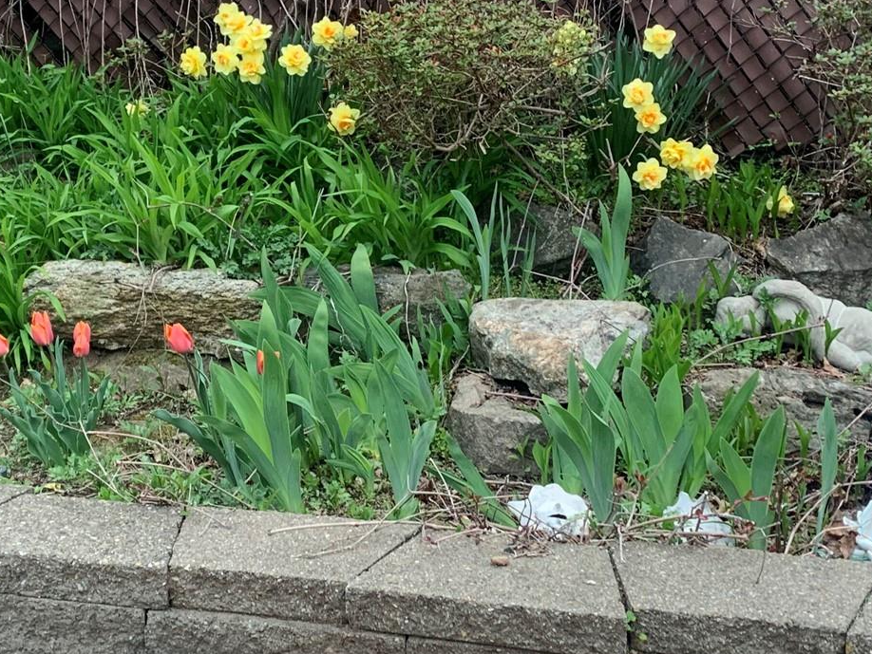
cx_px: 354
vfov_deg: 25.2
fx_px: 1461
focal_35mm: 58
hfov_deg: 33.1
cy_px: 328
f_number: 1.8
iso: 125
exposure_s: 1/60
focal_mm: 4.25
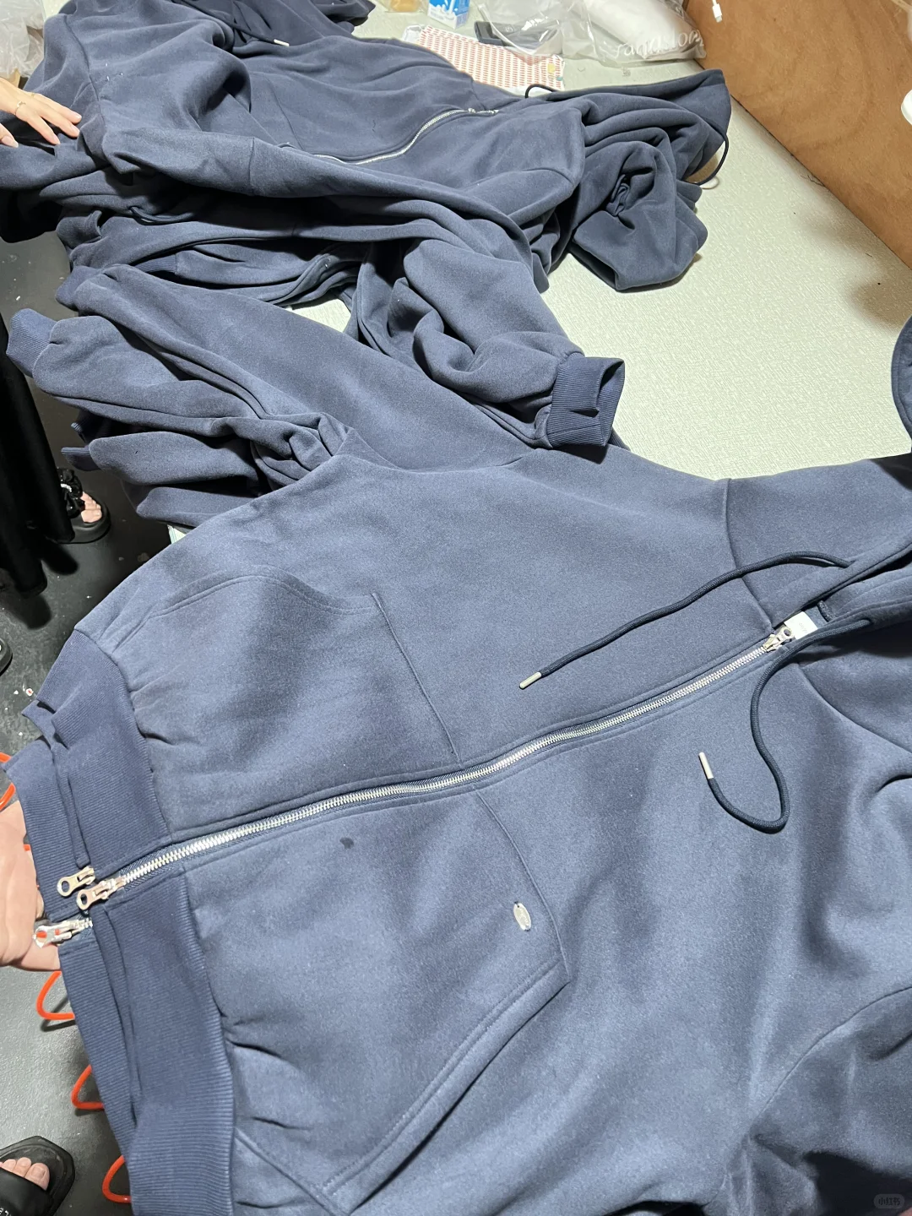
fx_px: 913
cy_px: 608
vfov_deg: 67.3
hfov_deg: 53.1
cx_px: 456
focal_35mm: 26
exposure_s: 1/50
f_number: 1.5
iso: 400
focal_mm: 5.7
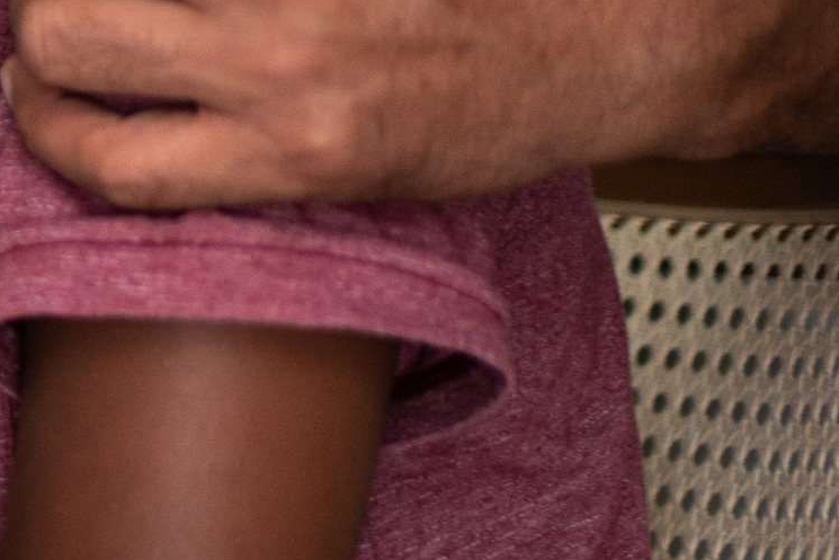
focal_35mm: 188
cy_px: -536
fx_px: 4382
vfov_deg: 7.1
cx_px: -1019
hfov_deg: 9.9
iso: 400
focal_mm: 35
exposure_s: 1/320
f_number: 1.4
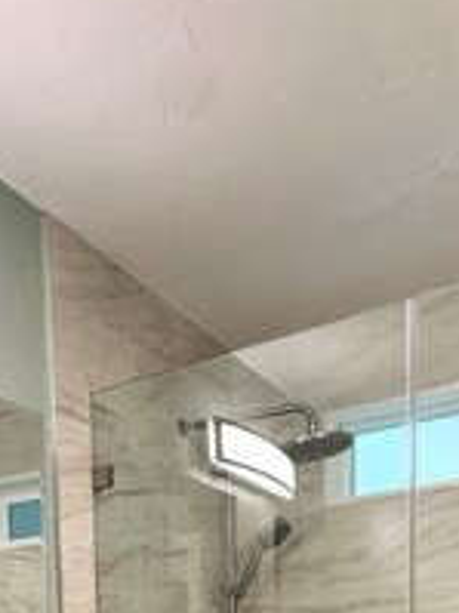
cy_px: 767
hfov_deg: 31.8
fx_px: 796
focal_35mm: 45
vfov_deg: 33.0
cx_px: 139
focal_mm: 2.22
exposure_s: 1/120
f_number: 2.2
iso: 200
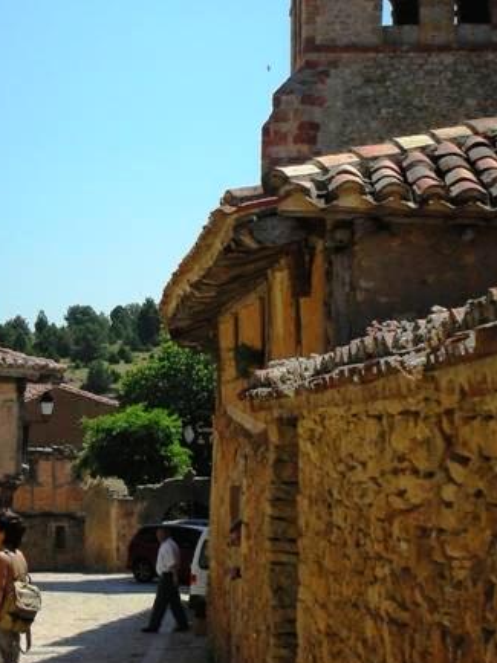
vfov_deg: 16.4
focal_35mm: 120
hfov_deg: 12.3
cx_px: 198
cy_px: 299
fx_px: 2299
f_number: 4.4
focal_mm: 12.2
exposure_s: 1/426
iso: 50
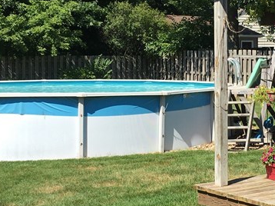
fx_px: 659
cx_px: 223
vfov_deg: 17.8
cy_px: 113
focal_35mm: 83
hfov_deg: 23.2
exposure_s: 1/1166
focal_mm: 4.15
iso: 25
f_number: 2.2
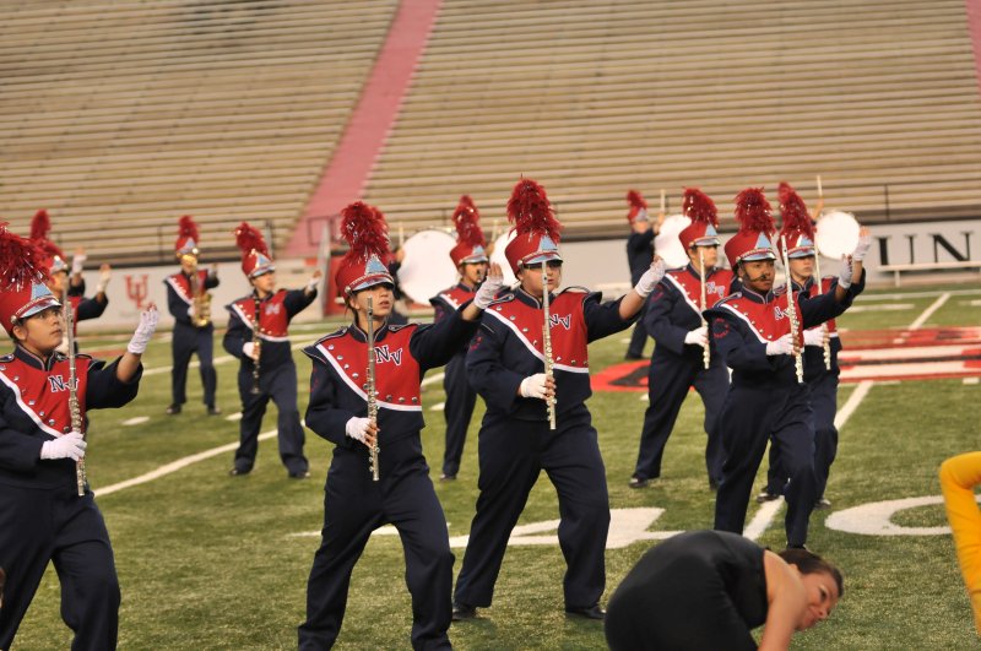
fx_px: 3061
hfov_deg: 18.2
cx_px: 490
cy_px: 326
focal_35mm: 112
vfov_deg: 12.1
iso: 800
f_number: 2.8
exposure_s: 1/400
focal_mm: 75
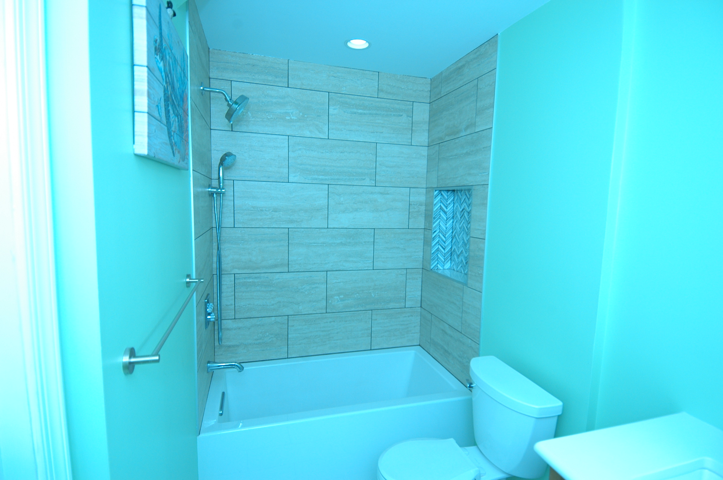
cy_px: 240
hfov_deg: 90.1
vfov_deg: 67.3
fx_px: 361
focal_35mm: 18
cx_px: 362
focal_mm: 12
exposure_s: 1/180
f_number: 4
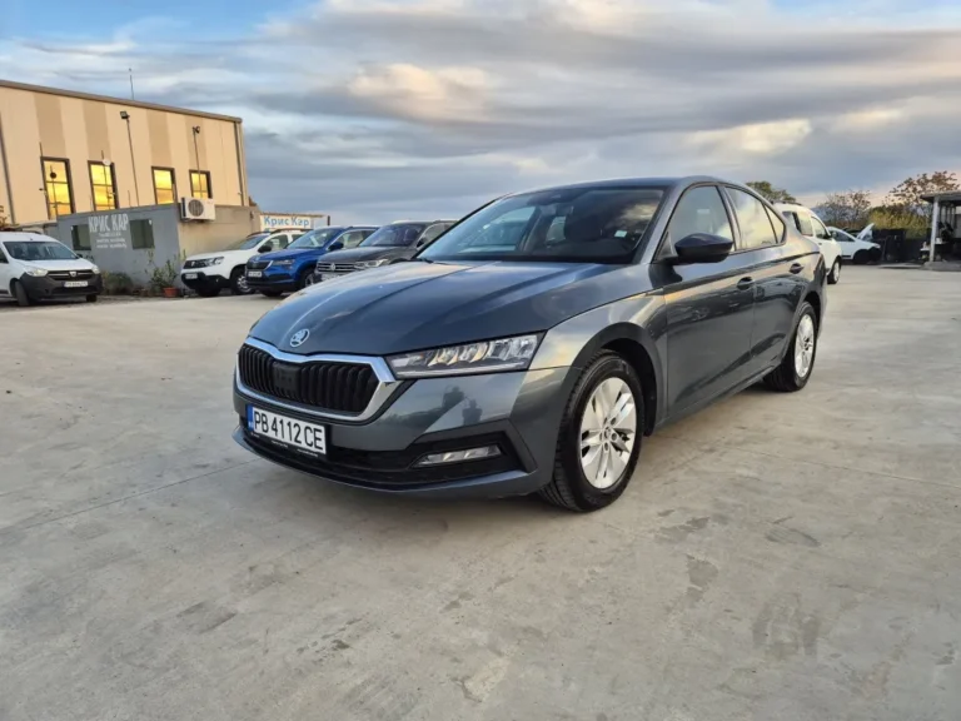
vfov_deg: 58.9
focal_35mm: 23
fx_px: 639
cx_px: 480
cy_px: 360
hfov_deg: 73.9
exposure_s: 1/180
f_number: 1.8
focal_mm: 5.4
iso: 64
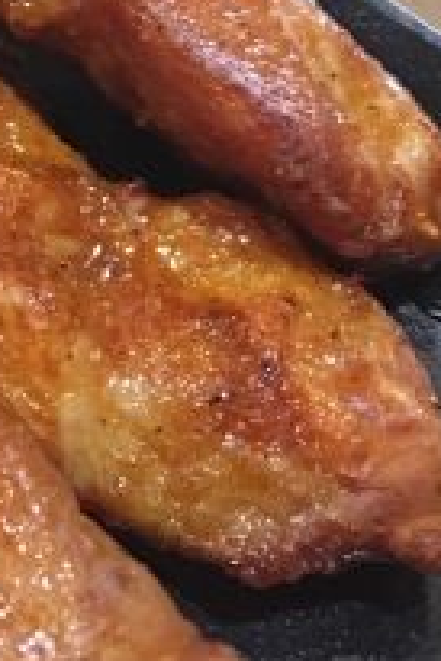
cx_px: -182
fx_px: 1889
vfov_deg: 19.1
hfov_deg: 12.7
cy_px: -52
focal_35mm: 103
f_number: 2.2
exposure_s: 1/4
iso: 100
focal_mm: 4.15
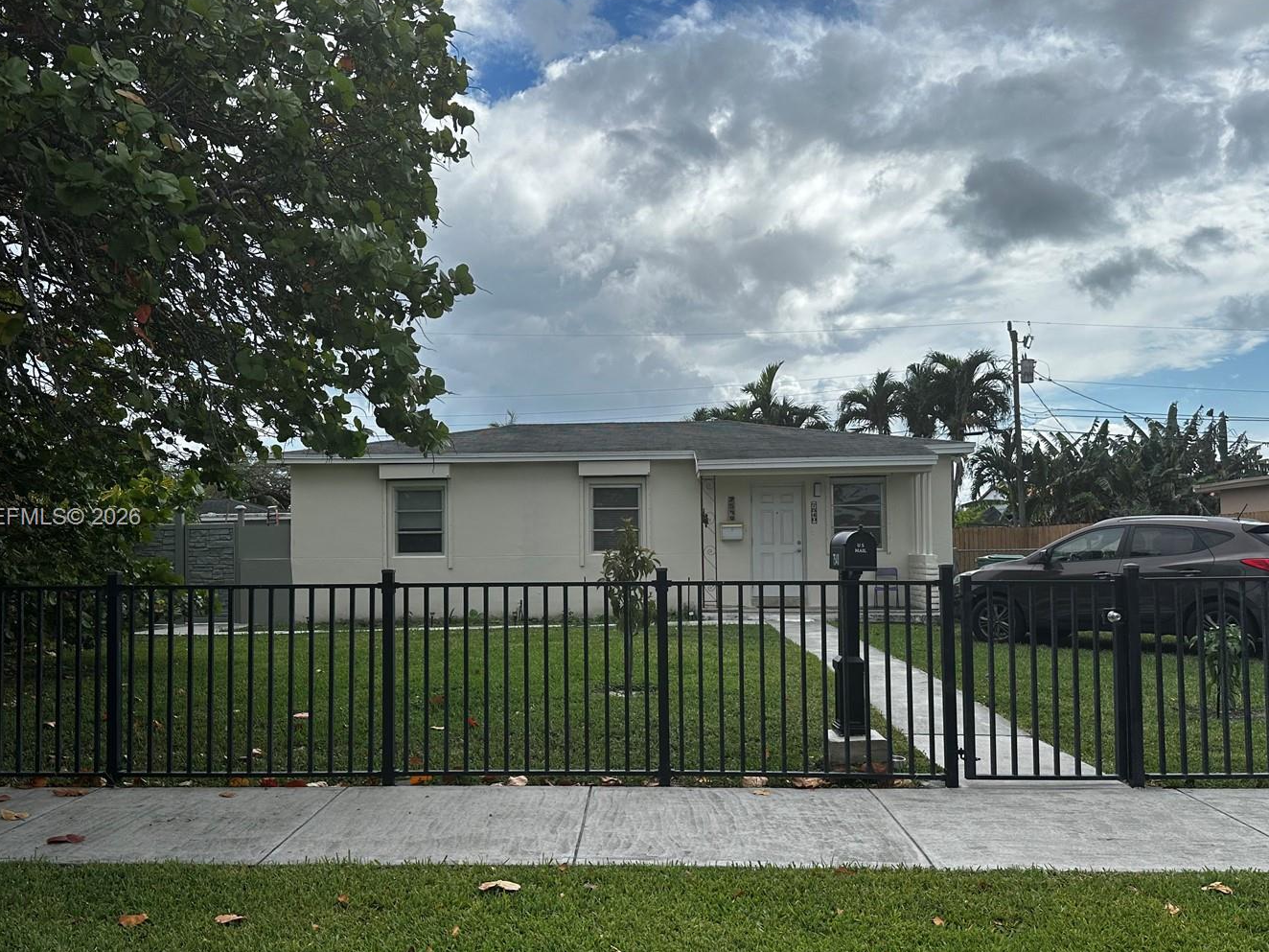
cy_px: 519
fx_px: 1063
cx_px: 610
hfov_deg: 61.6
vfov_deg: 48.2
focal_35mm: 29
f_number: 1.78
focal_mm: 6.86
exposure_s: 1/5263
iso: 80
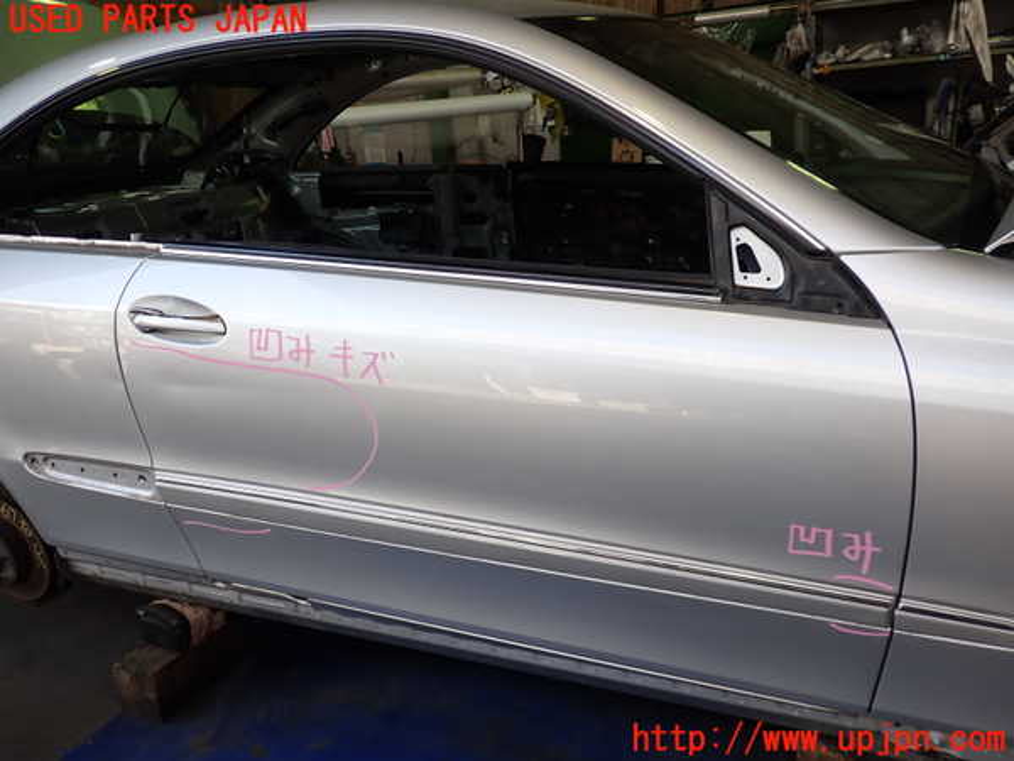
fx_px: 879
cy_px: 380
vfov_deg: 46.8
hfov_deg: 60.0
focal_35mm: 30
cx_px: 507
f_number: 2.3
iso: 100
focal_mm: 5.4
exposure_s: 1/160
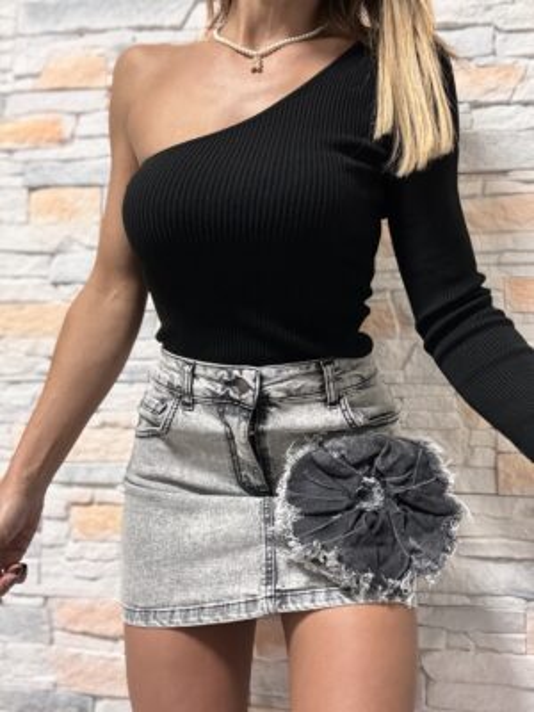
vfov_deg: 60.0
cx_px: 267
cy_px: 356
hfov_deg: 46.8
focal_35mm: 30
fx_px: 617
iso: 200
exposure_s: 1/33
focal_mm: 2.69
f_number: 1.9
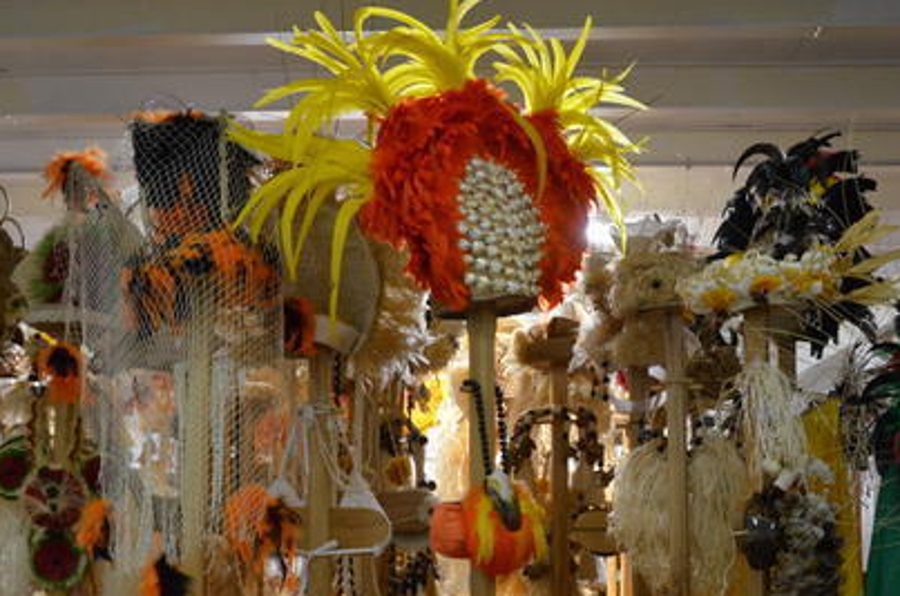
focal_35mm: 51
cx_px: 435
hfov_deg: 39.1
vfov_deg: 26.1
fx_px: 1268
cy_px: 456
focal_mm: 21
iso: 2000
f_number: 4
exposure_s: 1/60
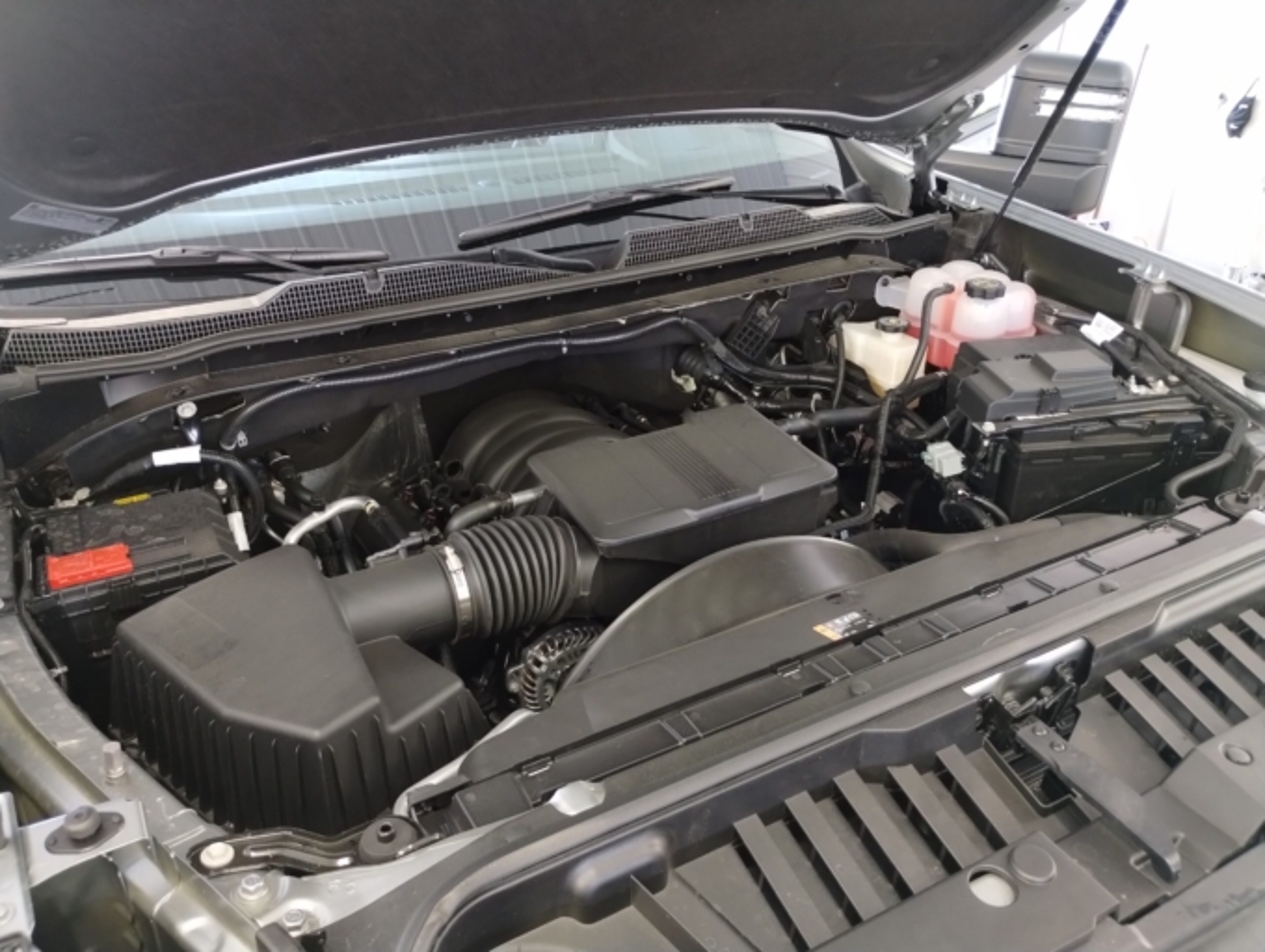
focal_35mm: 28
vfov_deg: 49.9
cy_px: 476
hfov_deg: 63.4
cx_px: 632
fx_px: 1025
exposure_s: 1/30
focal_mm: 4.27
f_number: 1.8
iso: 1756
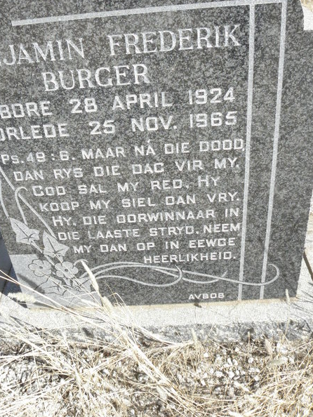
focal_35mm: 35
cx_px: 135
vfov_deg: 51.6
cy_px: 137
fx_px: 422
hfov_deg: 40.6
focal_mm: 4.6
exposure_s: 1/400
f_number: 6.3
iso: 200
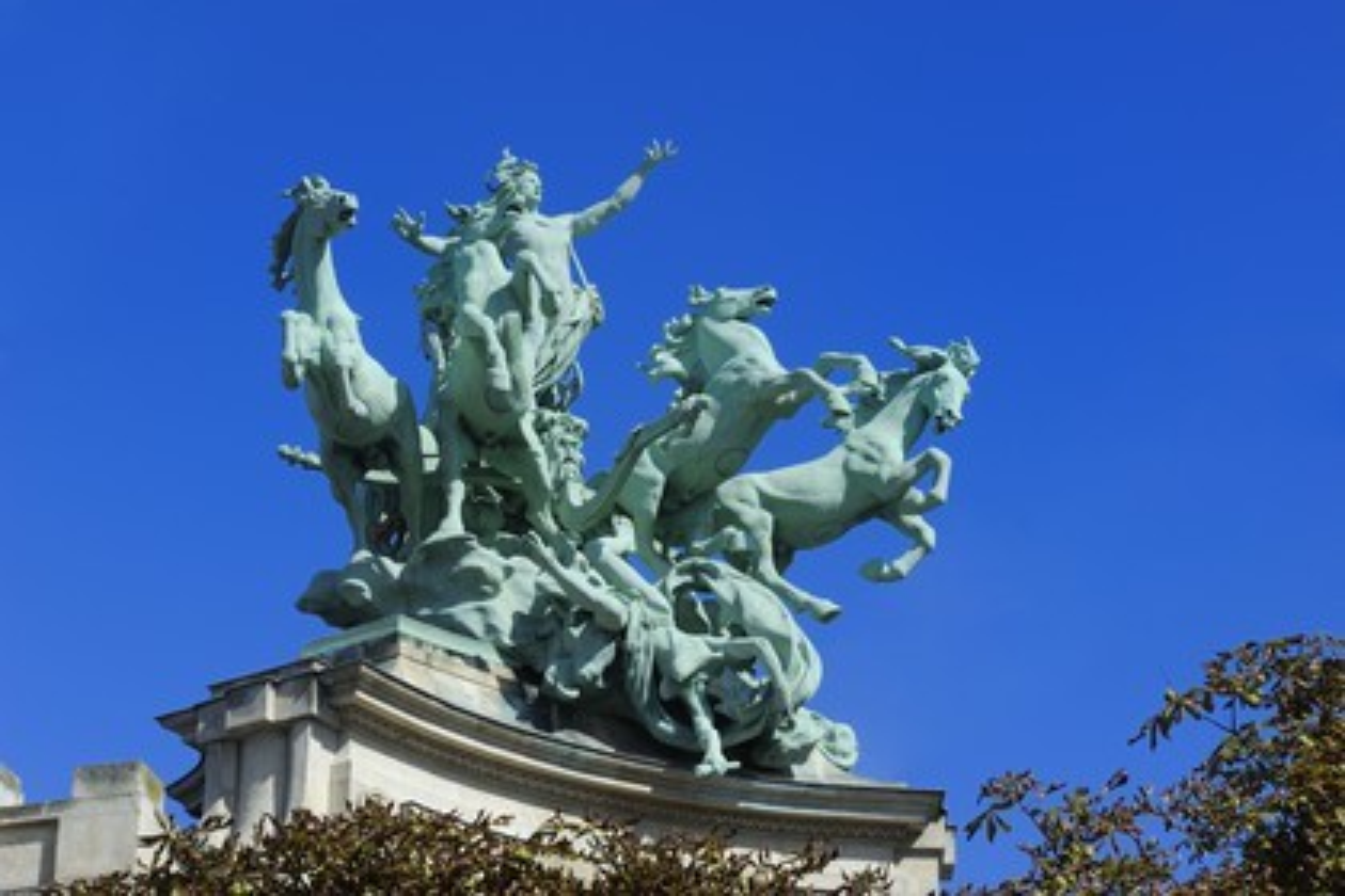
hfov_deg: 17.1
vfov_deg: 11.4
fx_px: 4483
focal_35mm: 120
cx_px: 672
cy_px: 448
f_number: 13
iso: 200
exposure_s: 1/200
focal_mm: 120
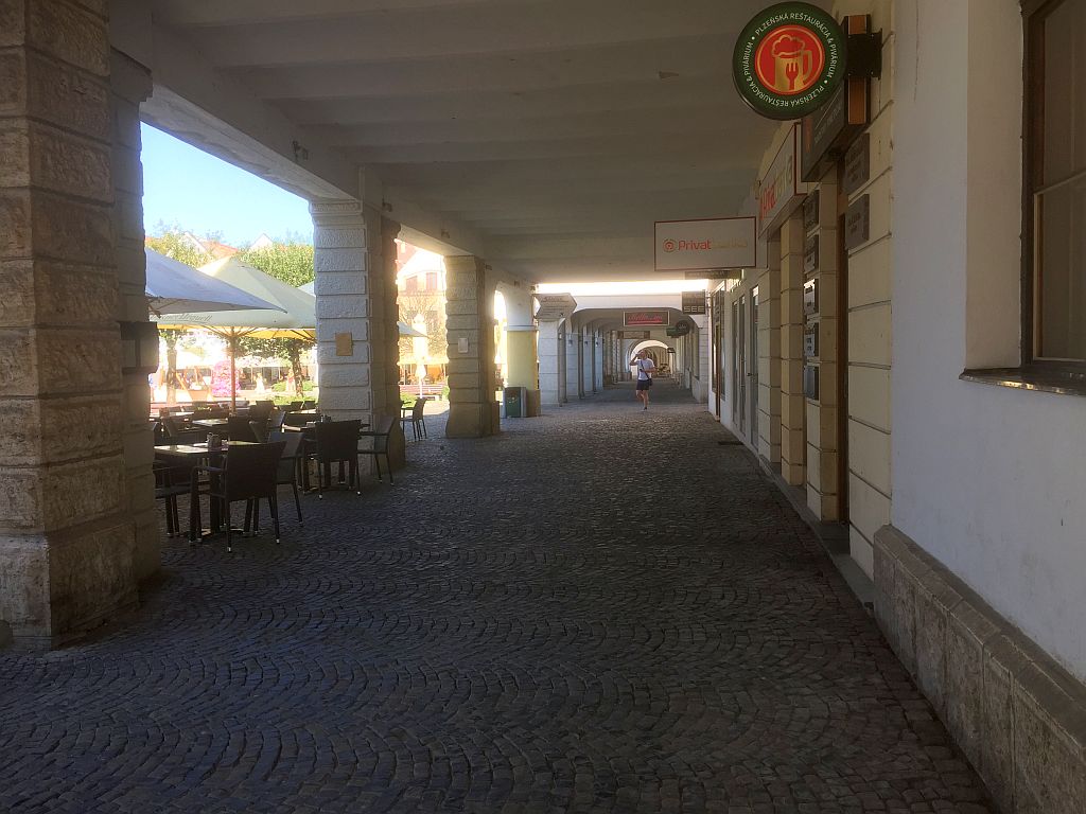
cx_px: 543
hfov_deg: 61.7
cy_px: 407
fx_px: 910
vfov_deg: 48.2
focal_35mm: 29
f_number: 2.2
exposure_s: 1/172
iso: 32
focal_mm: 4.15
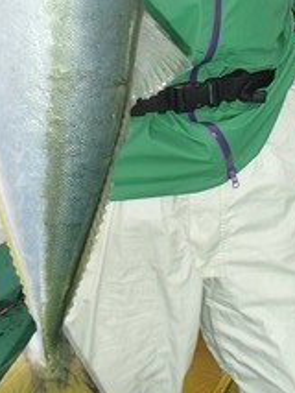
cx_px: 151
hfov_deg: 23.3
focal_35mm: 63
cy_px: 28
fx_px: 715
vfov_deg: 29.3
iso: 100
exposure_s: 1/500
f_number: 3.9
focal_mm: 5
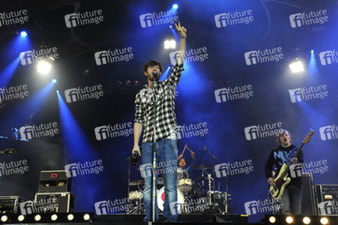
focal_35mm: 50
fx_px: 469
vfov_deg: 27.0
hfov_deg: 39.6
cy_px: 112
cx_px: 169
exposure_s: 1/320
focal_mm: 50
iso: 3200
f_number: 6.3
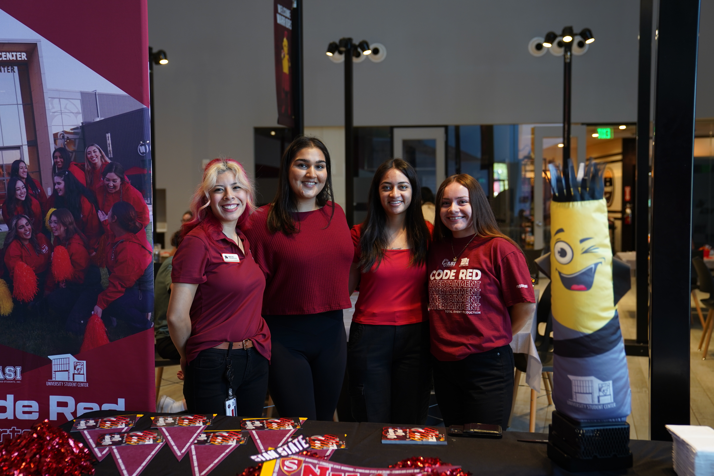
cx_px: 357
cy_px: 238
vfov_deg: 33.4
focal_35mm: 40
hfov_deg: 48.5
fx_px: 793
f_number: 3.2
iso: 320
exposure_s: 1/40
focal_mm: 40
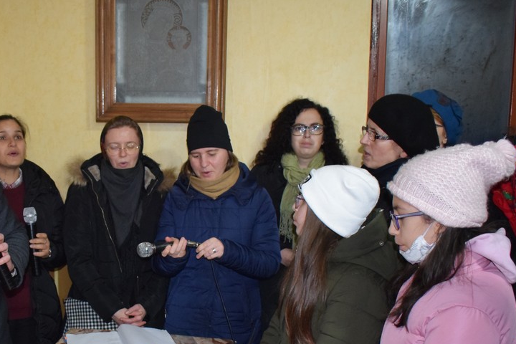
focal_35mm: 45
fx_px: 645
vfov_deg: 29.4
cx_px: 174
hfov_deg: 43.0
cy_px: 262
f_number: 3.5
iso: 2500
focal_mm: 18
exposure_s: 1/60
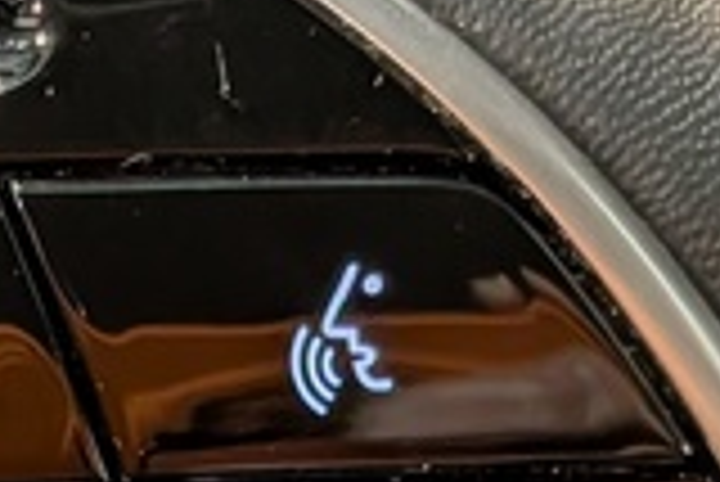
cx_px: 58
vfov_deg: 8.4
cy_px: 721
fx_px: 3203
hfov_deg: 12.7
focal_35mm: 160
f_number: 1.7
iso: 39
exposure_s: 1/25
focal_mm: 4.53
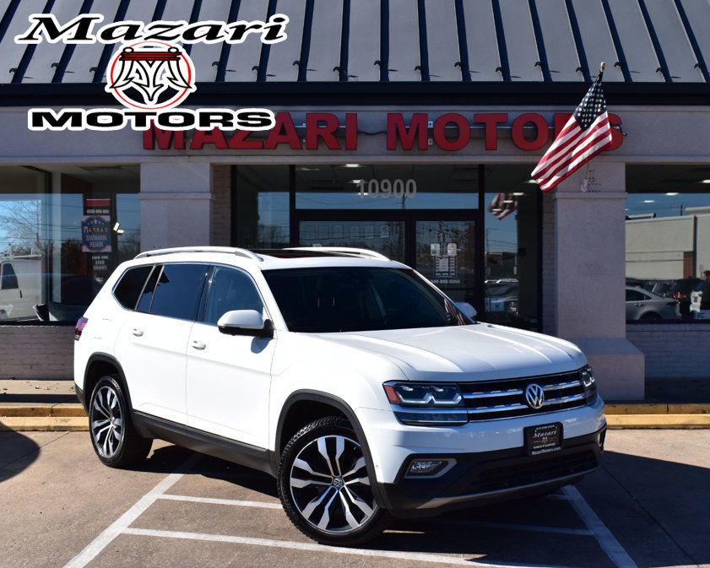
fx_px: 1009
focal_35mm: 48
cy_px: 284
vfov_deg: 31.5
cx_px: 419
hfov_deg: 38.6
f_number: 11
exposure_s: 1/500
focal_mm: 28
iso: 320
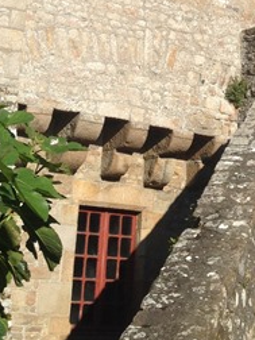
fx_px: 1090
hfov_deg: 13.2
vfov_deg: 16.7
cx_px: 258
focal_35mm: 111
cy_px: -100
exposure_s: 1/1623
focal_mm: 4.28
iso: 50
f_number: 2.4
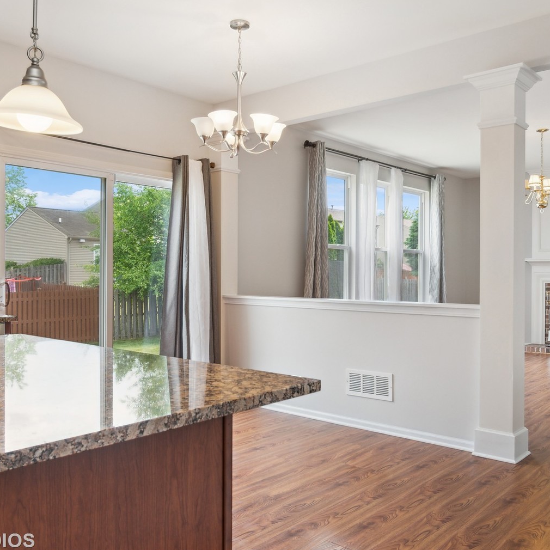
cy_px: 277
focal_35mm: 31
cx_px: 279
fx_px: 552
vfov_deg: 53.0
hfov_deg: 53.0
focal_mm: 15
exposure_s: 1/15
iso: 320
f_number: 8
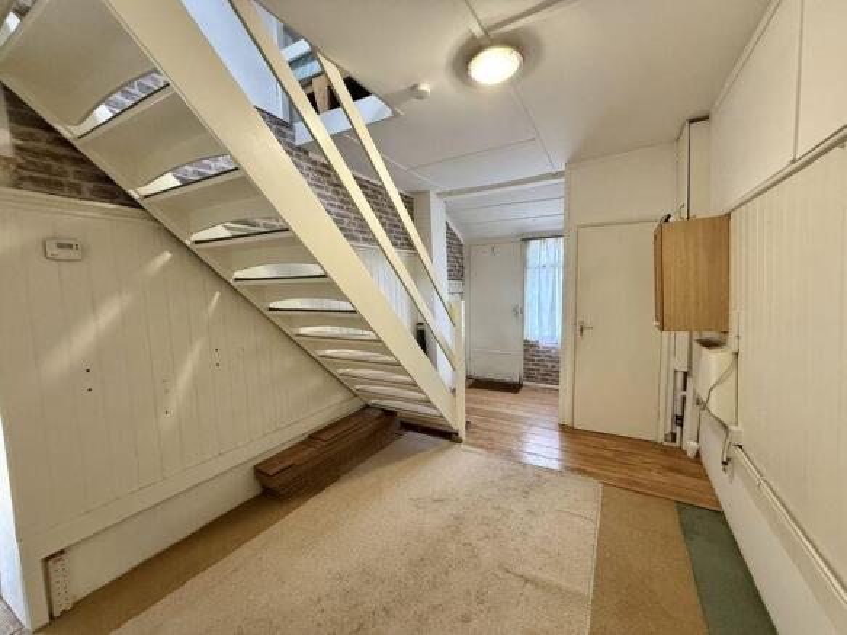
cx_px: 424
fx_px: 342
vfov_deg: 85.7
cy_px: 318
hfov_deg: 102.1
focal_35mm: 14
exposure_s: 1/60
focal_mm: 2.22
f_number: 2.2
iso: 400
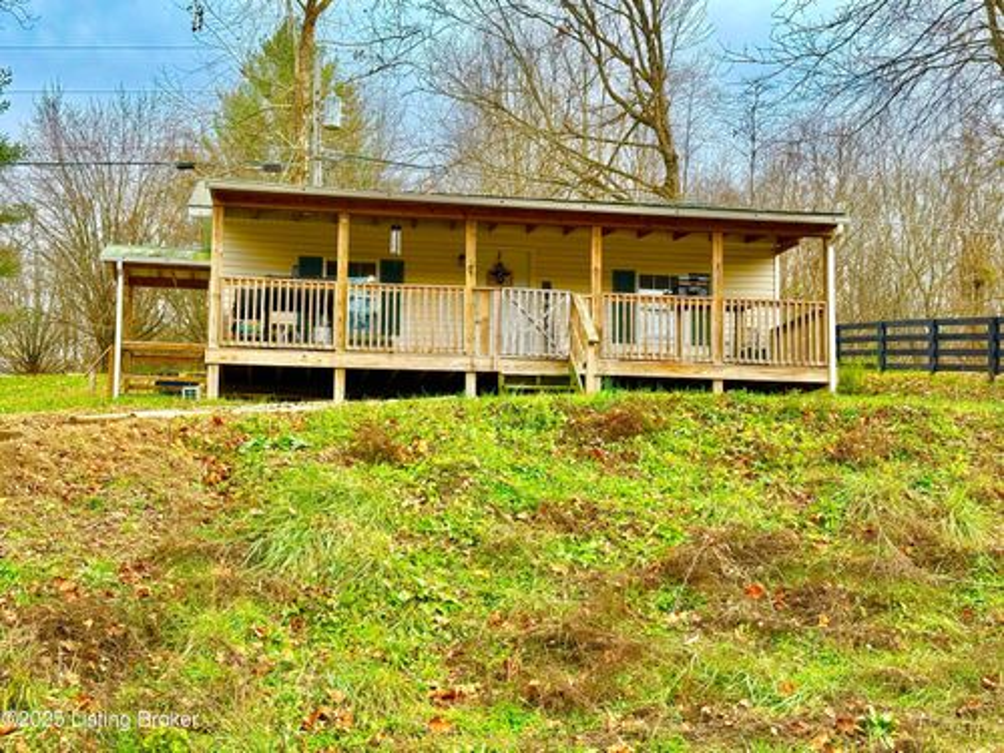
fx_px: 1392
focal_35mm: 48
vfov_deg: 30.3
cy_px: 376
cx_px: 502
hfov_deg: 39.7
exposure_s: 1/1264
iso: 80
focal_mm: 6.76
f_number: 1.78
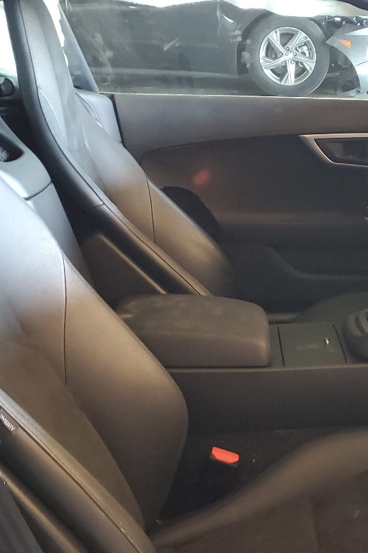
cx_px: 393
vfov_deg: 36.0
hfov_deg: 23.3
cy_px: 348
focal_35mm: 55
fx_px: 844
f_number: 1.5
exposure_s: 1/17
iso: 311
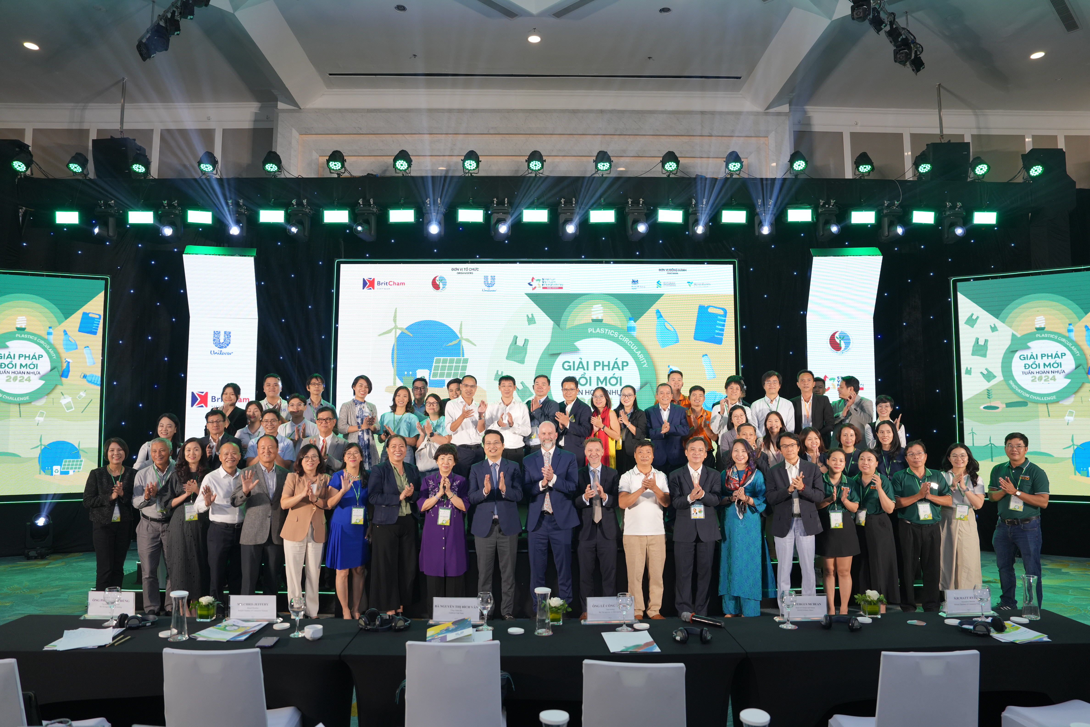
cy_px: 364
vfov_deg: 53.1
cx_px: 545
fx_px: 727
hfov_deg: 73.7
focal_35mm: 24
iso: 500
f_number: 3.5
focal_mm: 24
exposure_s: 1/160
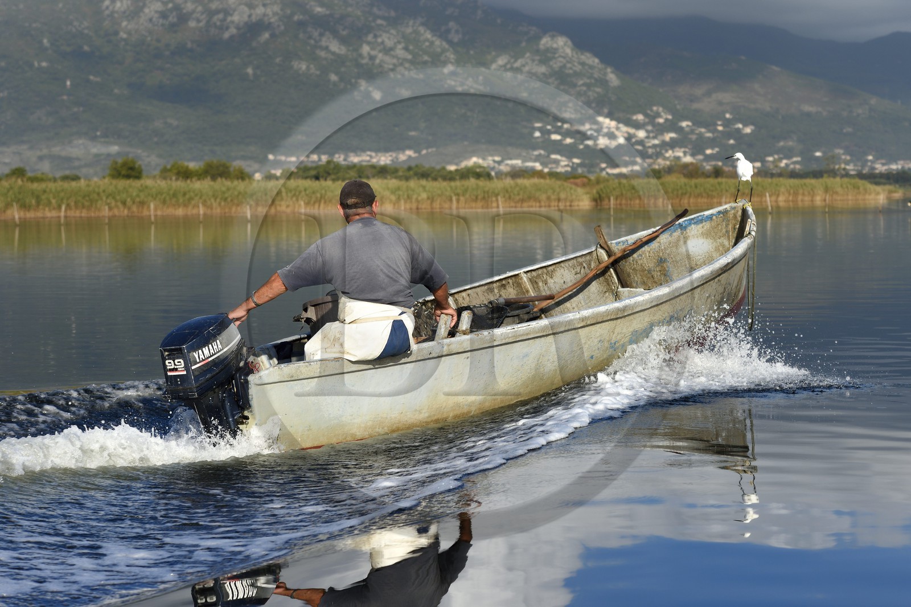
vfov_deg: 13.7
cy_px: 304
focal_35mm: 100
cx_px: 456
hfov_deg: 20.4
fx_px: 2530
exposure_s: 1/800
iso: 200
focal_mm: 100
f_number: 7.1
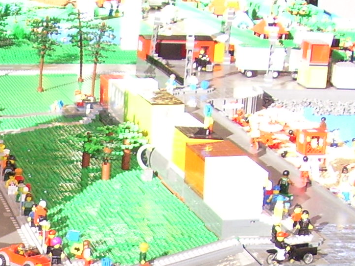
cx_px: -147
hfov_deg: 13.2
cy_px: 421
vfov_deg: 10.0
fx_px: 1467
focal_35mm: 143
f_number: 3
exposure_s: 1/60
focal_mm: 7.6
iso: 125
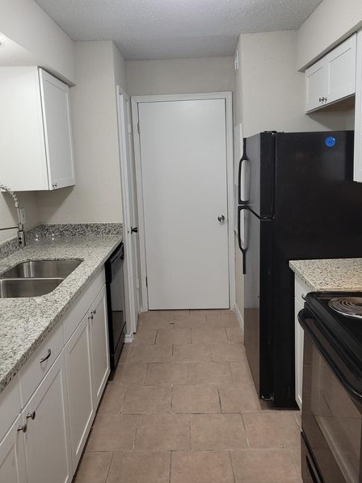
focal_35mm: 29
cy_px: 220
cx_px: 175
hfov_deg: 48.2
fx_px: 405
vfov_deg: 61.6
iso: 100
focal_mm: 5.4
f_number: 1.8
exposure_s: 1/24
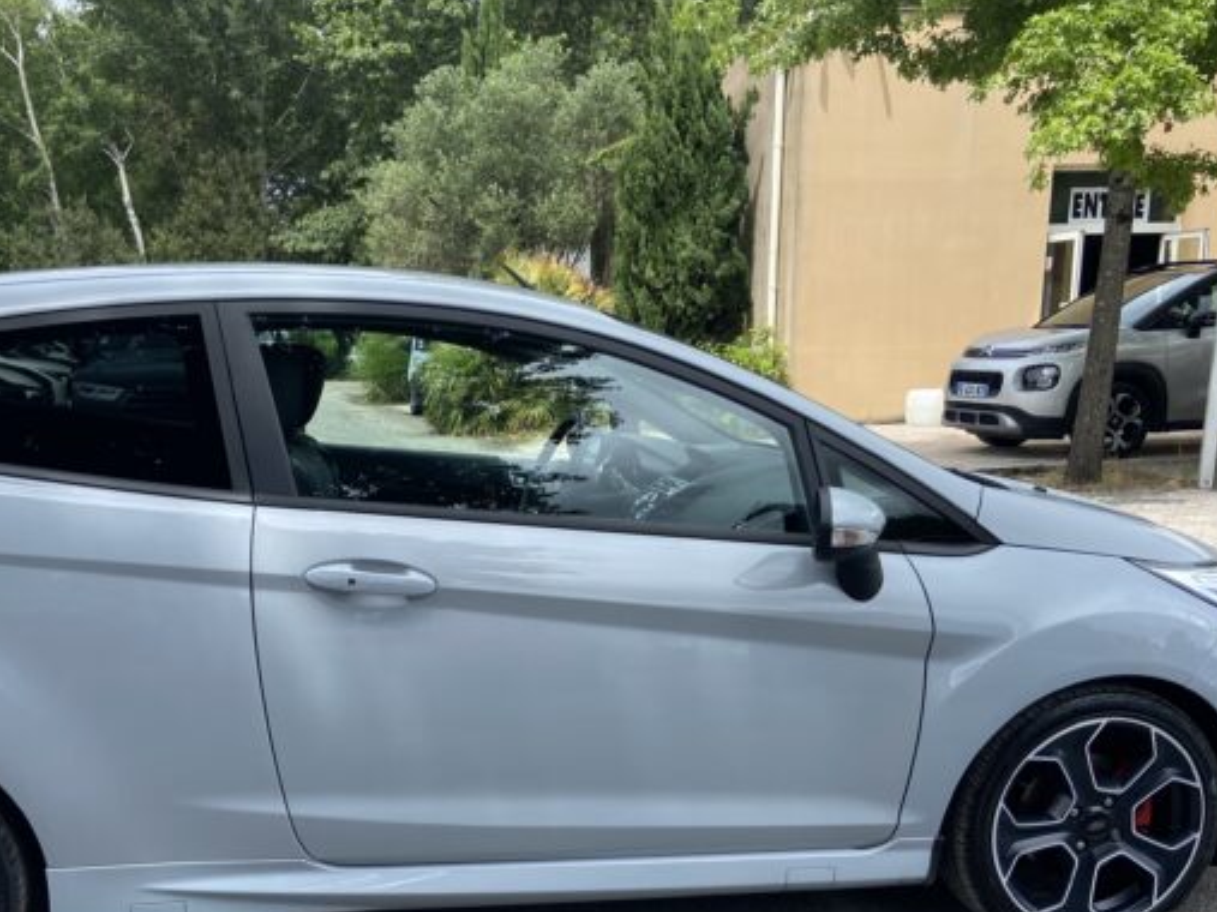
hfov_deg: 45.3
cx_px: 442
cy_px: 660
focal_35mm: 41
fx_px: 1441
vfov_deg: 34.5
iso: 32
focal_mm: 4.25
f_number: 1.8
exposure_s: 1/1362
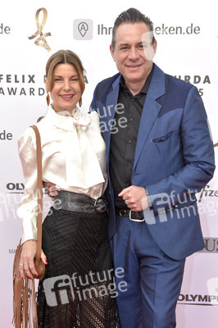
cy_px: 164
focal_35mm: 45
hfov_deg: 29.8
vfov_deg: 43.6
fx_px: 409
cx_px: 109
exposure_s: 1/200
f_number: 6.3
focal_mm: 45
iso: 400
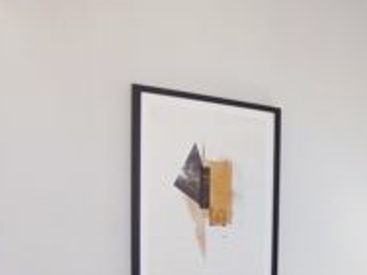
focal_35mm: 60
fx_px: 636
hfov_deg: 26.2
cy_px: 268
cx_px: 505
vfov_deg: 23.5
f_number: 2.2
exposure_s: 1/50
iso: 185
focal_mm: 1.65
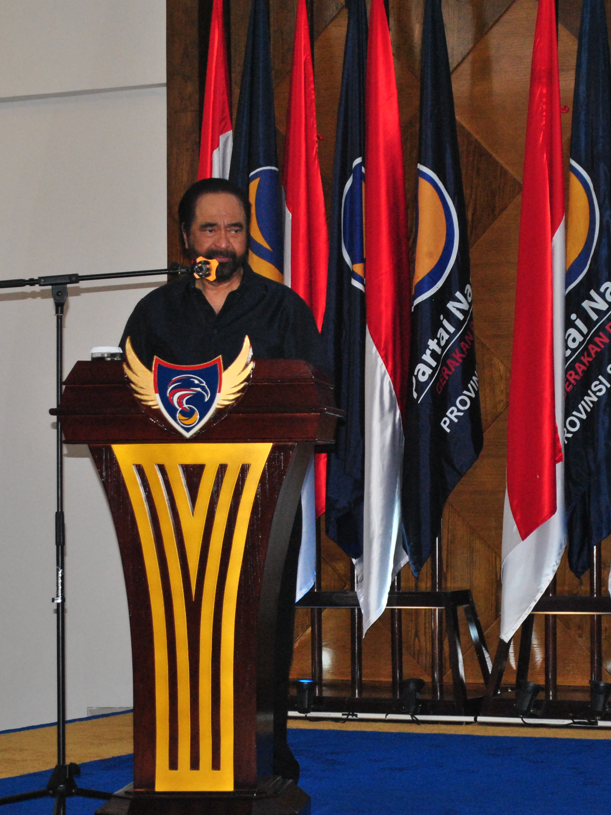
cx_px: 442
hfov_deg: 14.7
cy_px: 405
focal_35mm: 100
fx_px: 2353
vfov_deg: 19.6
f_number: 6.3
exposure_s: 1/160
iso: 800
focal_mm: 46
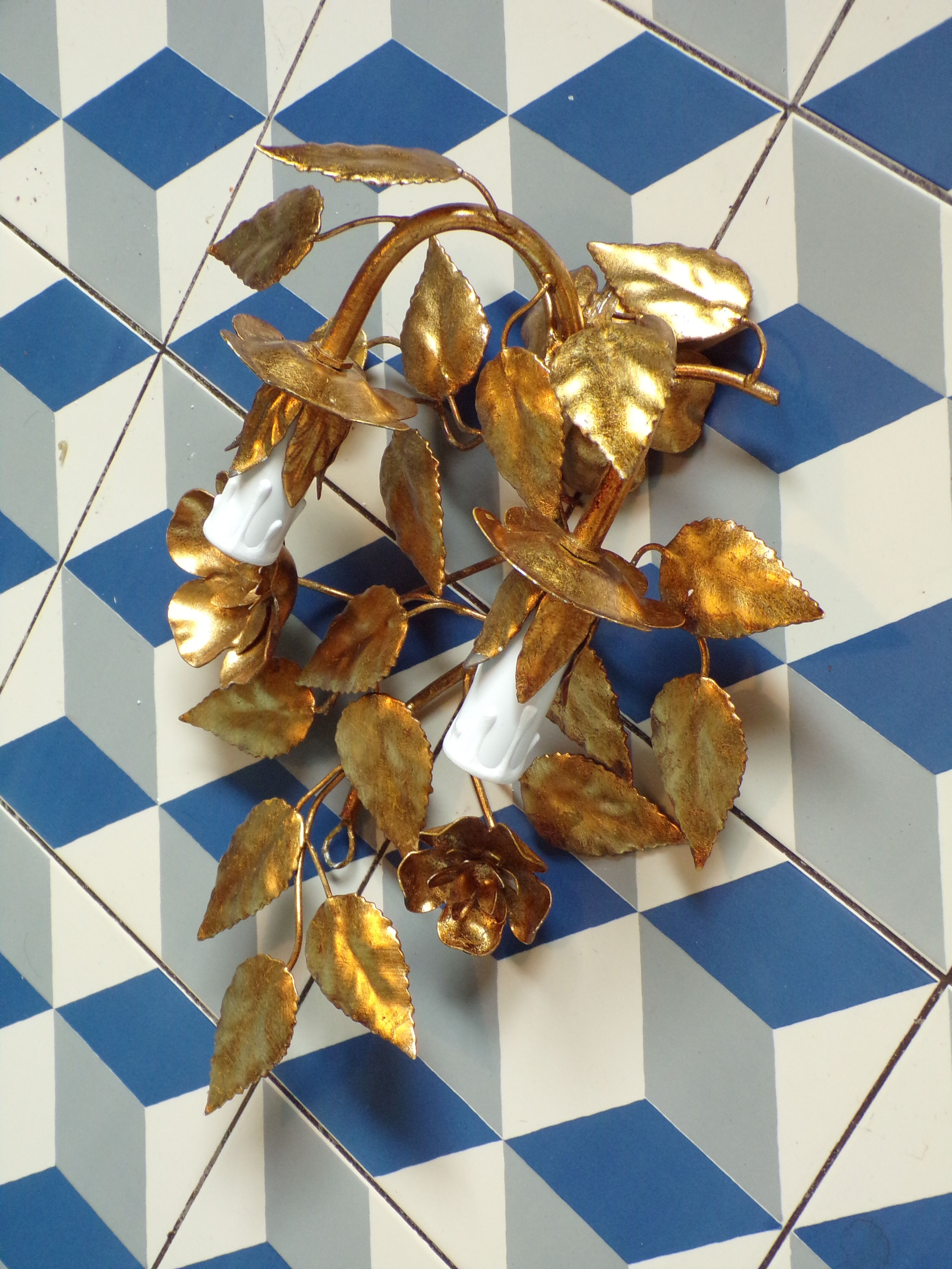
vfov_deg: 34.3
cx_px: 476
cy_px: 634
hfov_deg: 26.1
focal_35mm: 56
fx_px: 2053
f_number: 3.7
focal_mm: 10.1
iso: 283
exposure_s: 1/17
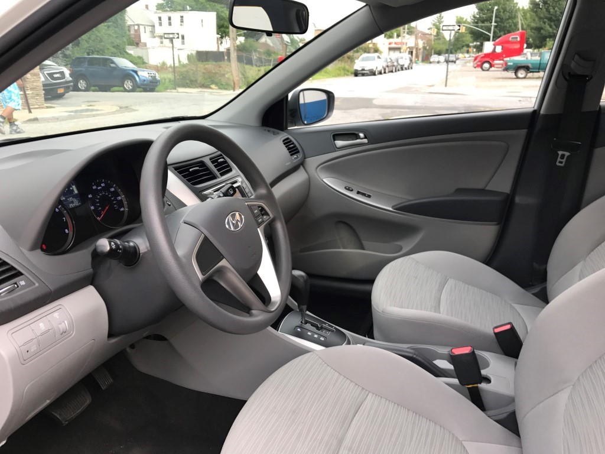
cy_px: 227
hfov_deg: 63.4
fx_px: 489
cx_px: 302
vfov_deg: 49.7
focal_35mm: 28
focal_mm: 3.99
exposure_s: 1/90
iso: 25
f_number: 1.8
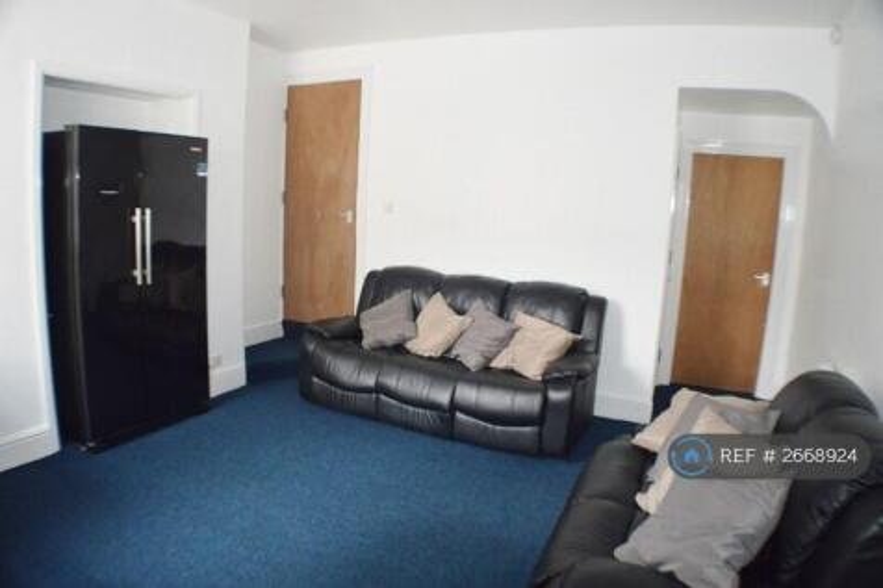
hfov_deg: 59.5
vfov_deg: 41.7
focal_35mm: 32
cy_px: 294
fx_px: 772
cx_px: 442
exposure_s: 1/60
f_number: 3.8
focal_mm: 21
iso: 1100
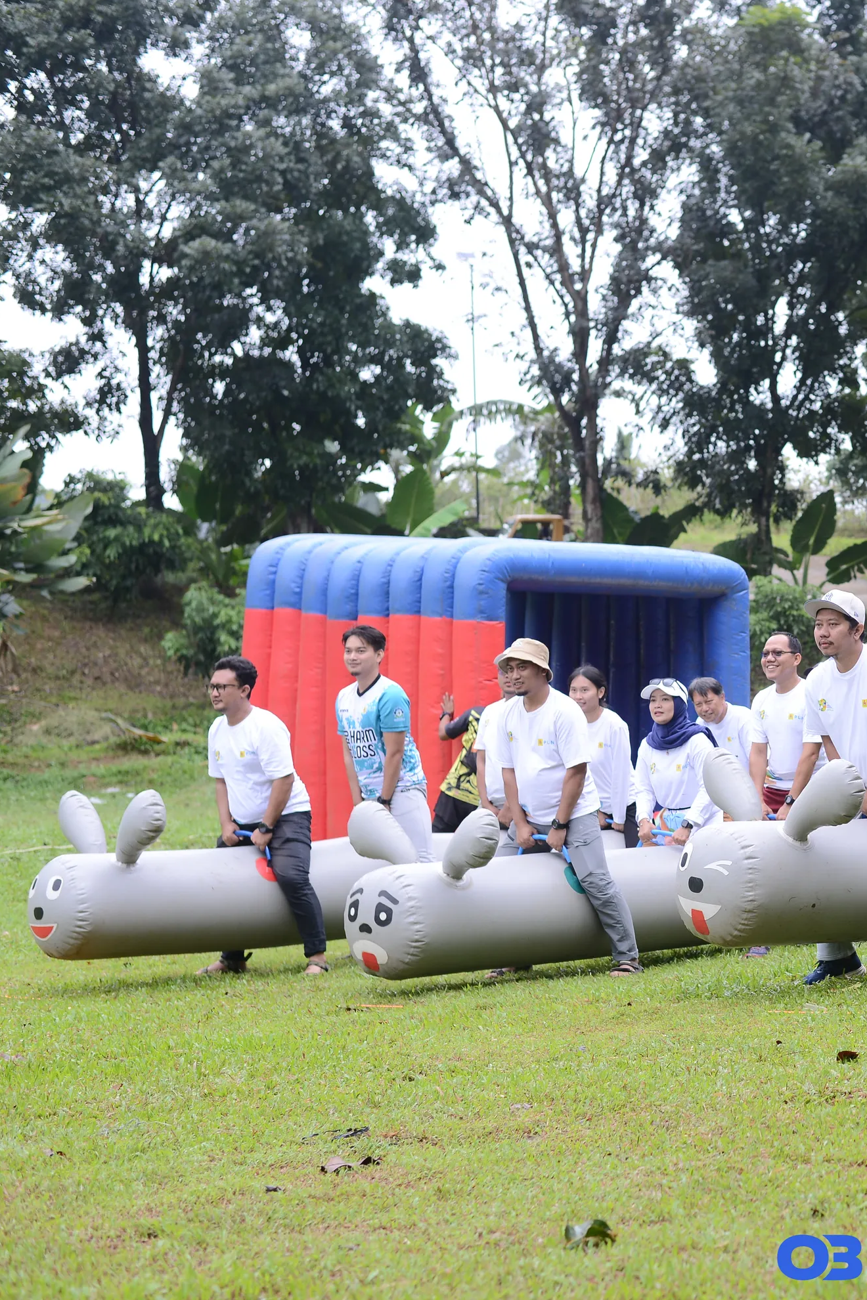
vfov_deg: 26.7
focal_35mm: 76
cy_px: 654
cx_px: 939
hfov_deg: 17.4
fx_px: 2745
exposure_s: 1/320
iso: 200
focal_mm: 50
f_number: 2.8
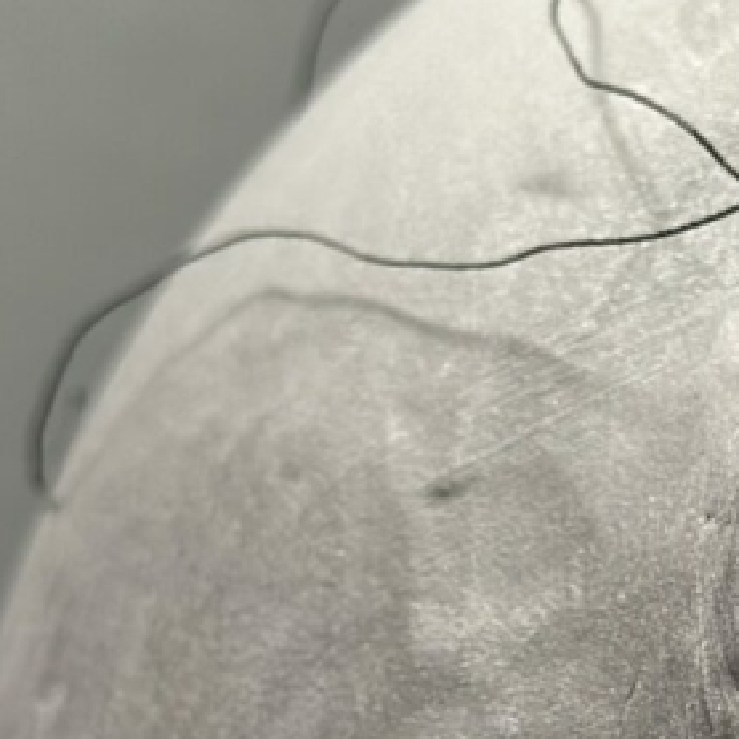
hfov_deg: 9.4
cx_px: 925
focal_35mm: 183
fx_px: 4420
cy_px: 734
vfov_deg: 9.5
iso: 400
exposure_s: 1/40
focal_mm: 6.86
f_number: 1.78
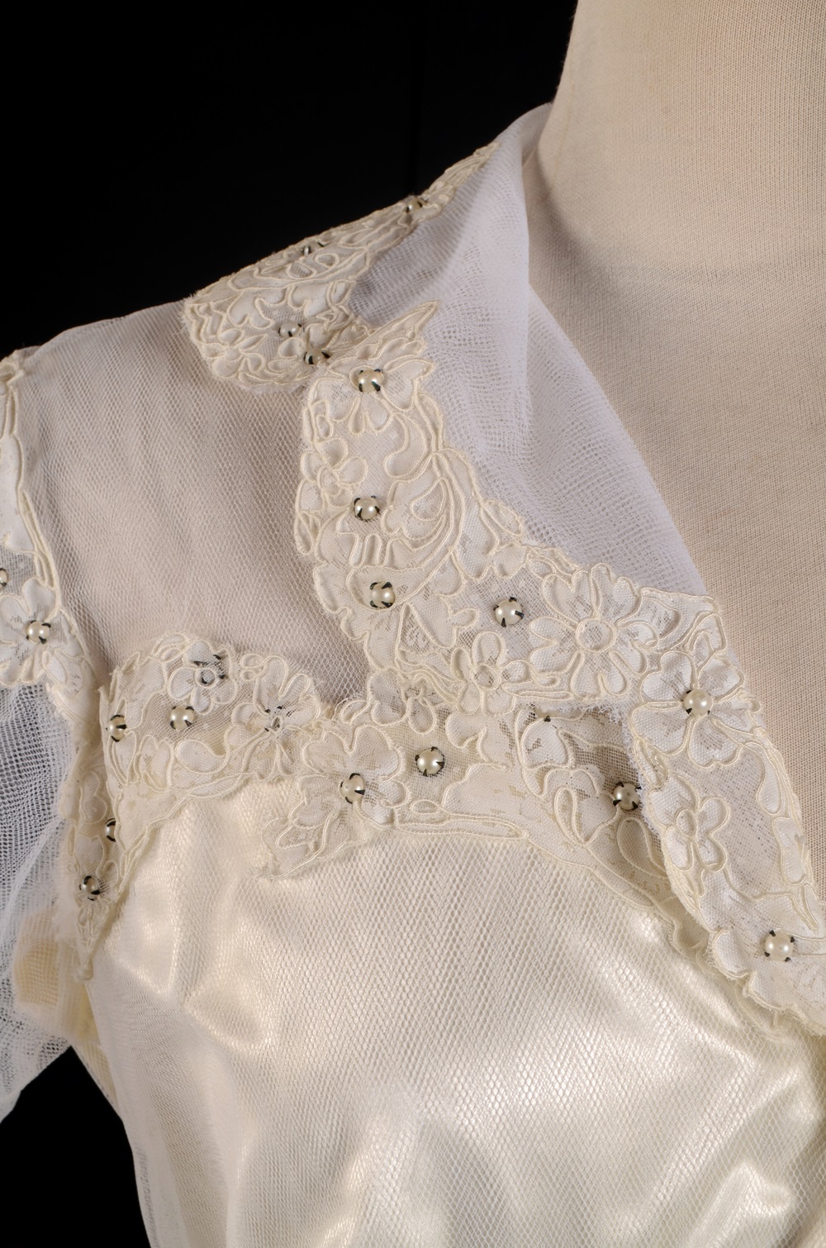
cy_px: 624
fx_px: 1660
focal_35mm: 48
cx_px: 413
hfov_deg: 28.0
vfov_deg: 41.2
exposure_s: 1/80
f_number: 14
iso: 100
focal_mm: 32
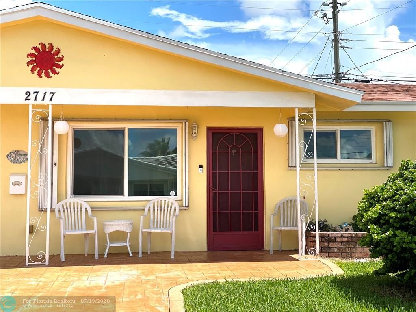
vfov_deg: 28.0
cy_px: 156
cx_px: 208
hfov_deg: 36.8
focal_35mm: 52
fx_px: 625
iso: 20
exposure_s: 1/1653
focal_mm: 6
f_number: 2
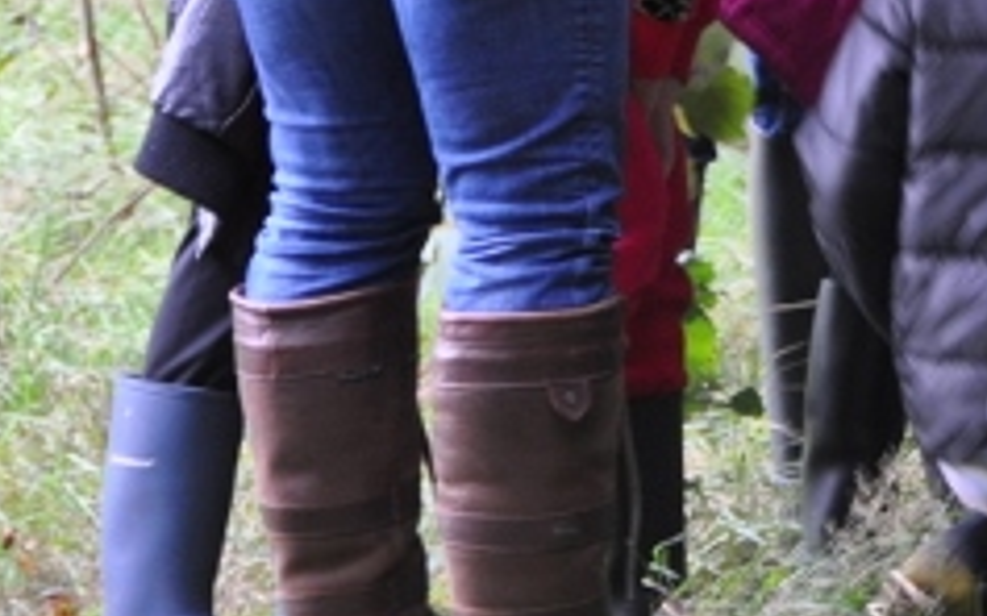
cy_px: -239
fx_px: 11349
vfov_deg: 3.1
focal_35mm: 422
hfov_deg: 4.9
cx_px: 1453
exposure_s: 1/40
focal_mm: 82
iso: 800
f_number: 5
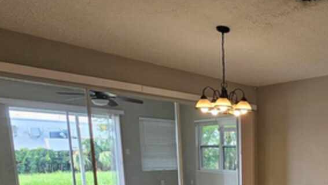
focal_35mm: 32
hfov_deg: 51.8
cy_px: 207
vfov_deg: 32.1
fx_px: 278
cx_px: 310
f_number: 2.2
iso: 80
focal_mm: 2.2
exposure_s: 1/60
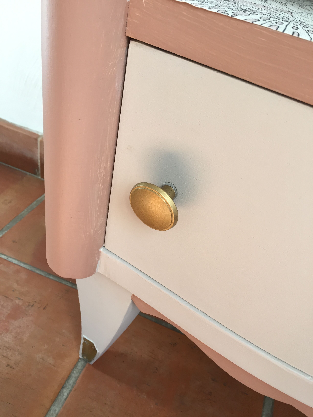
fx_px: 350
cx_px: 156
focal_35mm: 29
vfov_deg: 61.7
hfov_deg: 48.2
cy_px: 208
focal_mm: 4.15
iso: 32
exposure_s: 1/33
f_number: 2.2
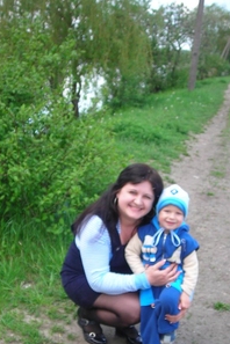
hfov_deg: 22.6
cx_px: 88
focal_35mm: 60
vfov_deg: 33.1
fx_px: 575
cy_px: 235
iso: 50
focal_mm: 6.3
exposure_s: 1/131
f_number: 3.2
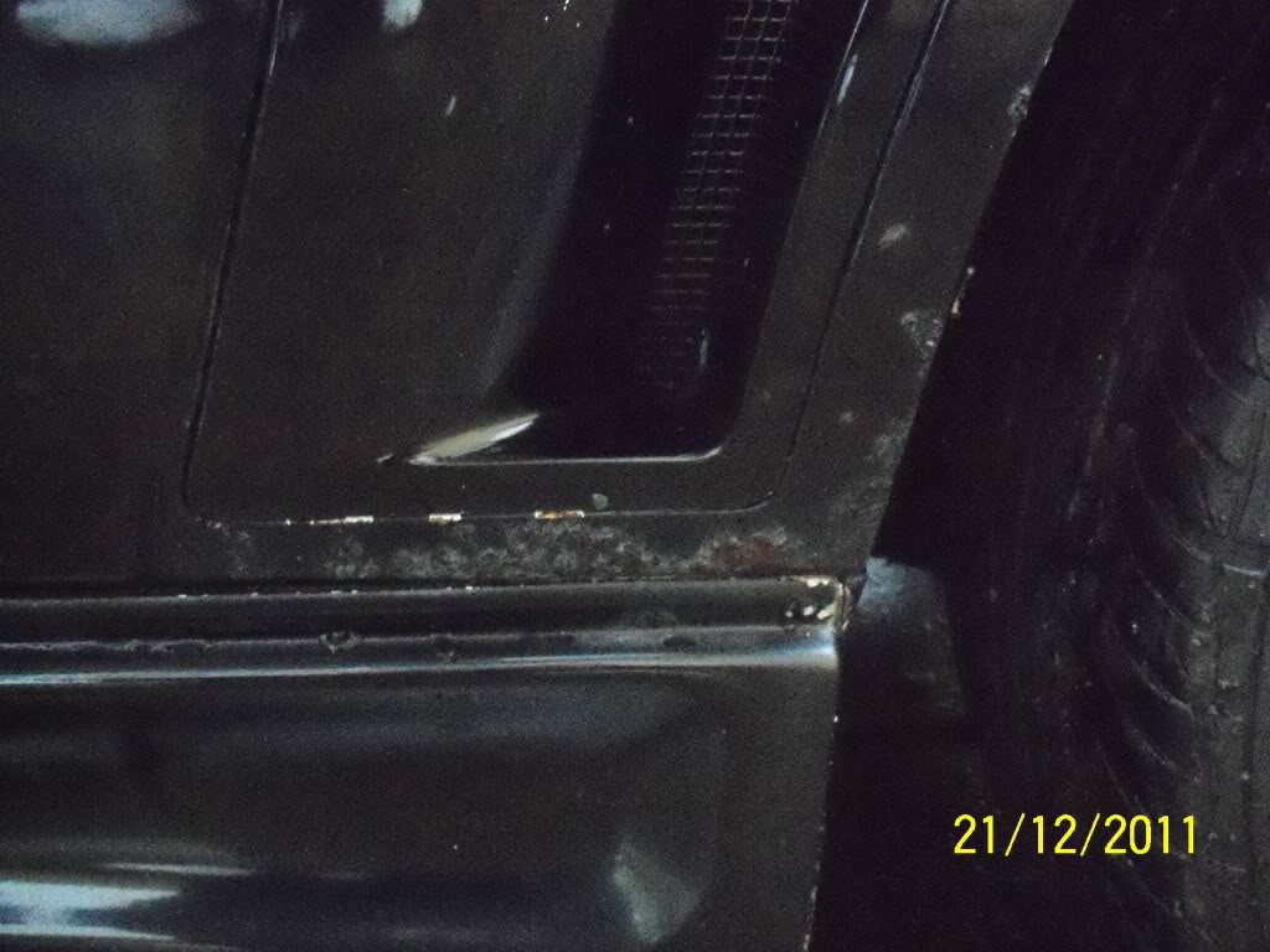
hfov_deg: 49.0
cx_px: 635
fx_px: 1394
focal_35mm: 38
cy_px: 476
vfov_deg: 37.7
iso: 1600
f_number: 3.5
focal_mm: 6.3
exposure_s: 1/30
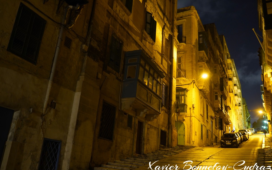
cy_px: 84
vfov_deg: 43.1
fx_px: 215
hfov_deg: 64.6
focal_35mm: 29
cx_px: 137
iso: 800
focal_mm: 28
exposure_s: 1/3
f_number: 2.8
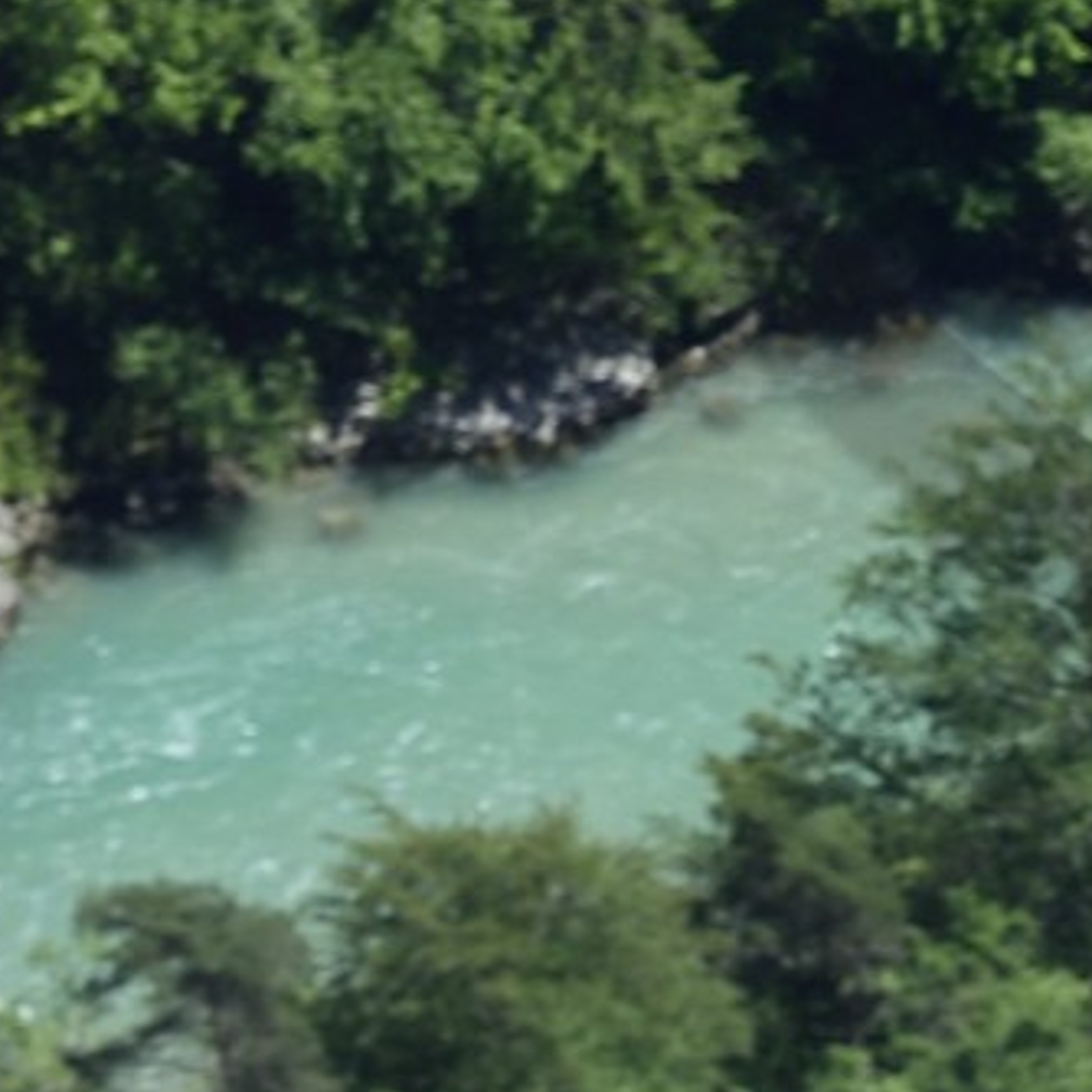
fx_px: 29016
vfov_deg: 2.2
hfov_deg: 2.2
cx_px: 1730
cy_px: -579
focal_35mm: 813
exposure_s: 1/640
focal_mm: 200
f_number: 5.6
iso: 200
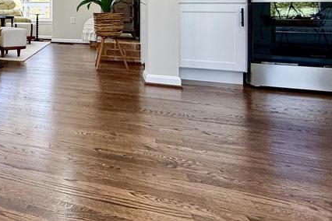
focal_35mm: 35
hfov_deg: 41.2
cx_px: -48
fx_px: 323
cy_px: 5
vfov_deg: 34.7
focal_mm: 2.22
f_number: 2.2
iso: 125
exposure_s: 1/120
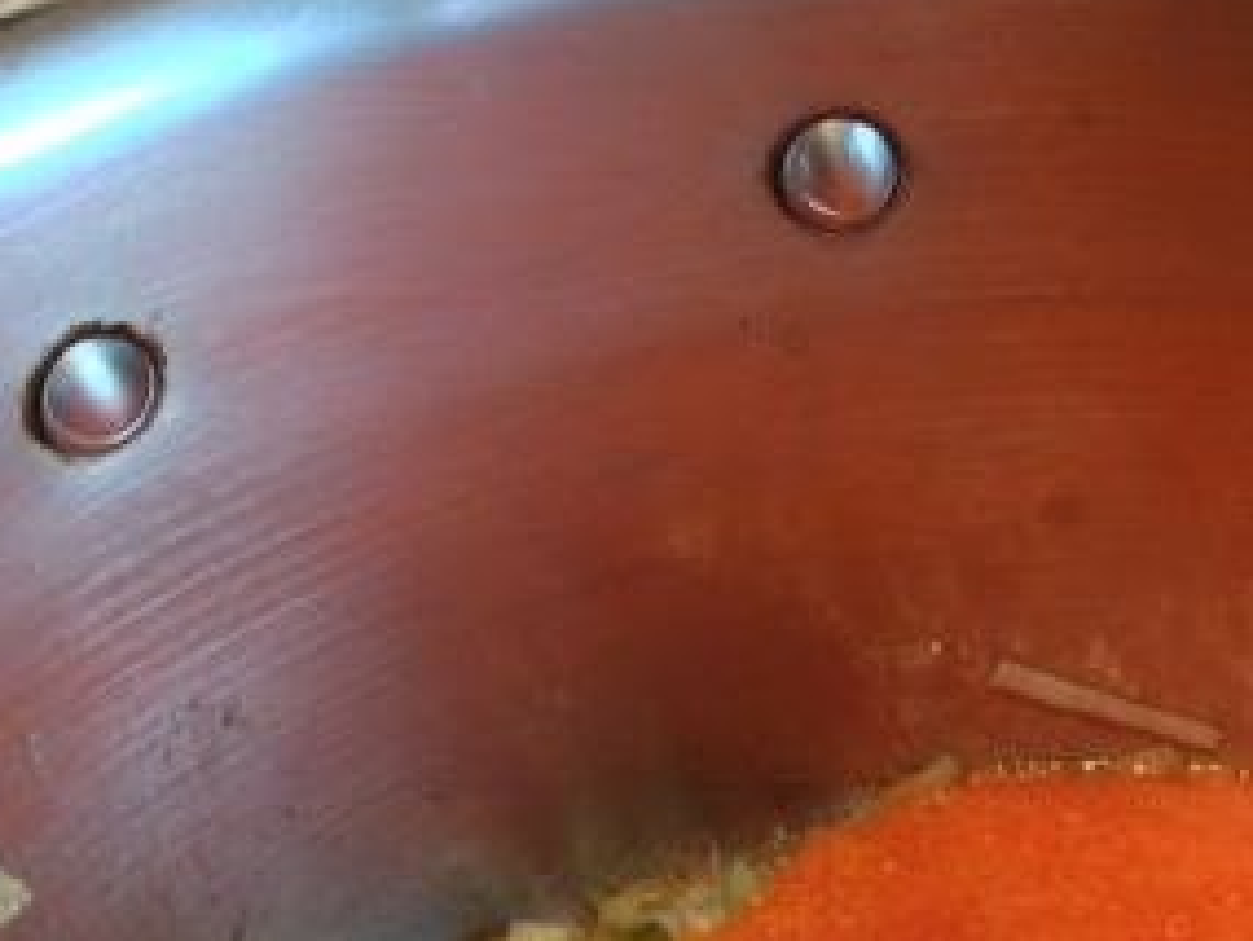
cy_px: 1016
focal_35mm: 74
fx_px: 2680
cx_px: 1337
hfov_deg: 24.7
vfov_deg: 19.2
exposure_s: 1/20
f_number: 2.4
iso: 50
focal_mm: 4.12
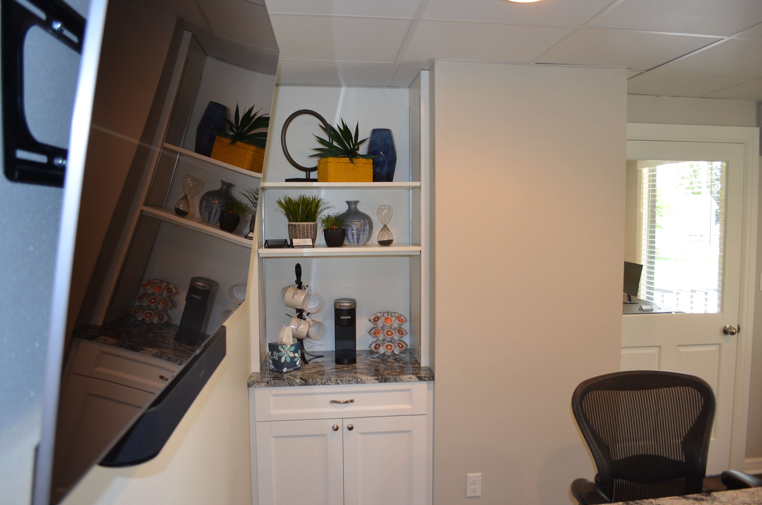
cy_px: 252
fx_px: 570
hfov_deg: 67.5
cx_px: 381
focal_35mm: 27
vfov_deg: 47.7
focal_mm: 18
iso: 560
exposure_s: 1/60
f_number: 3.5
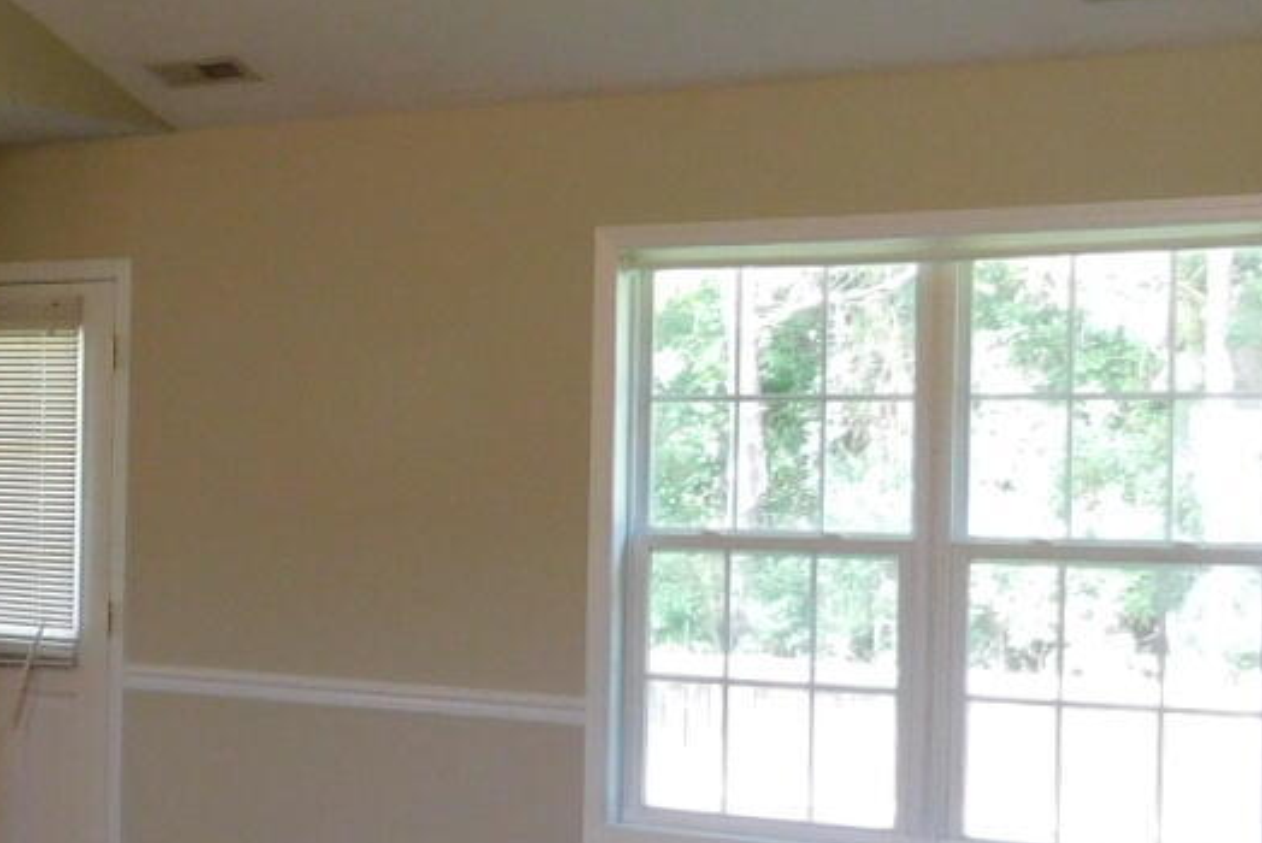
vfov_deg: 18.7
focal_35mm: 73
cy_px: 496
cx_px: -108
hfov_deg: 25.7
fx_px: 2560
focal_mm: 4
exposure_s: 1/30
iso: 220
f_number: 3
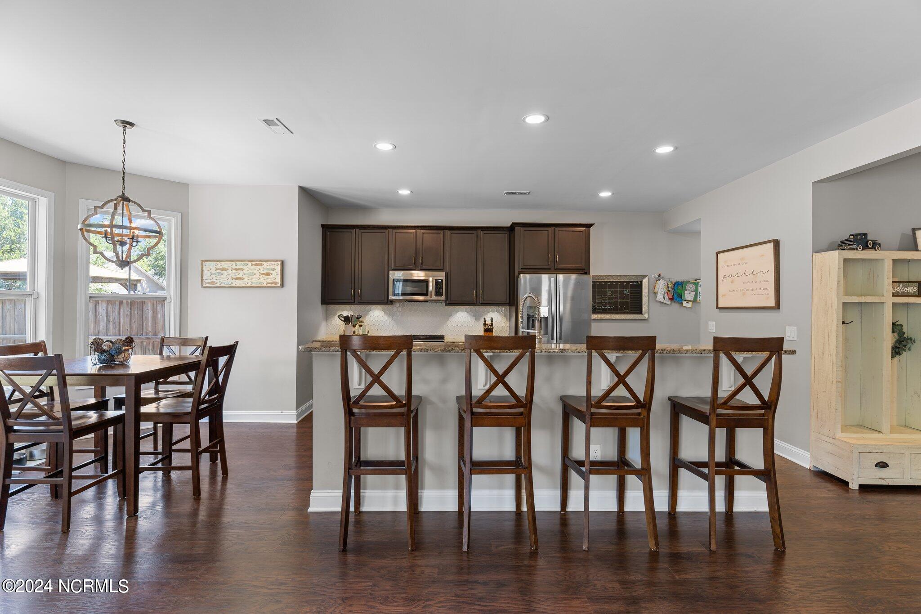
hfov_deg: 93.3
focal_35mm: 17
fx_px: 435
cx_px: 460
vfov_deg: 70.4
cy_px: 307
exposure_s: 1/2.5
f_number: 5
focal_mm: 17
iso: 160
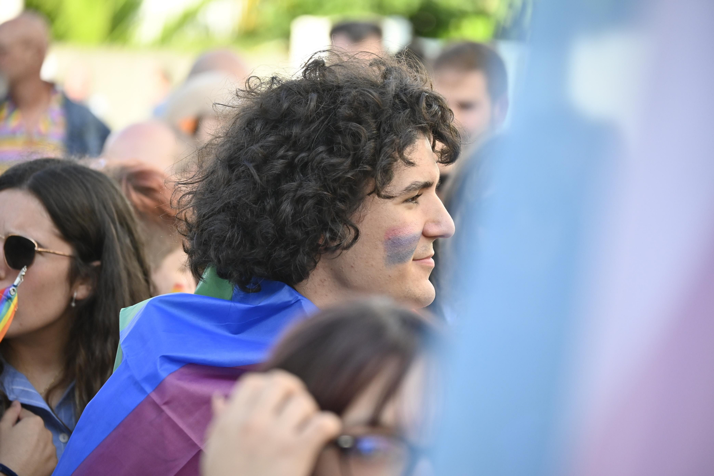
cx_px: 357
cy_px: 238
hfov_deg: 7.4
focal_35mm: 278
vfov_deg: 5.0
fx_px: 5502
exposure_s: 1/500
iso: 640
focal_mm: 185
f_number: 5.6
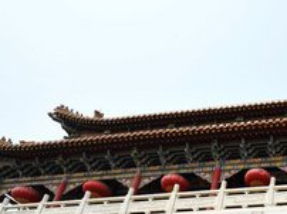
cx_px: 335
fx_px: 331
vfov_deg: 29.1
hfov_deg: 37.1
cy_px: 278
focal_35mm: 40
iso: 200
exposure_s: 1/400
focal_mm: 14
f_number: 10
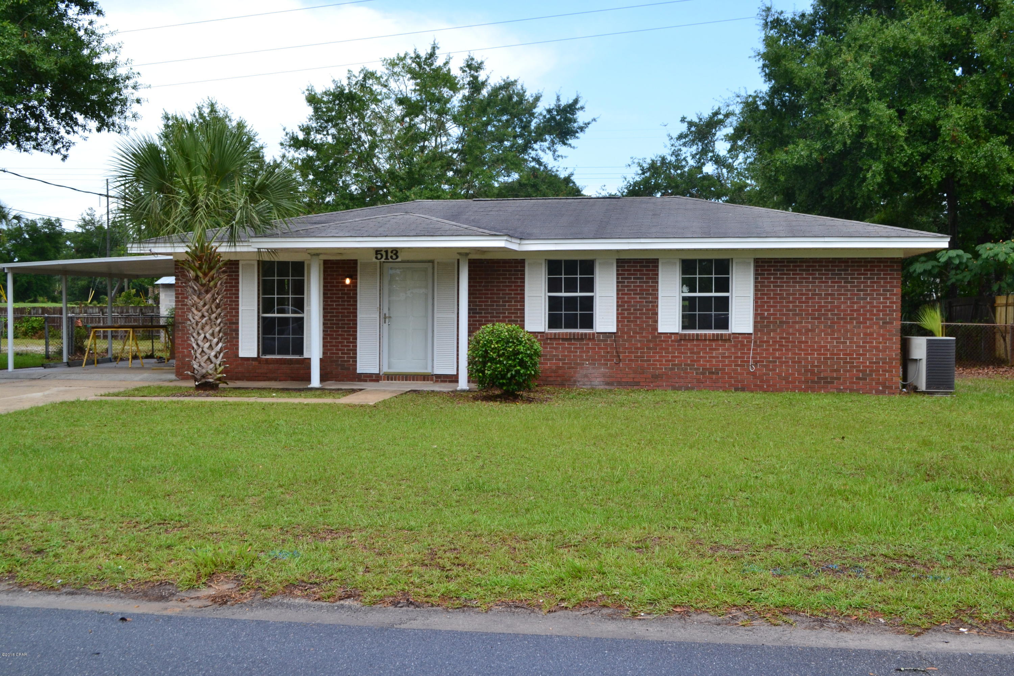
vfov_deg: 34.2
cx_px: 507
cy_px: 338
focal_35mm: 39
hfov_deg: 49.6
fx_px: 1098
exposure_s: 1/200
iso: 400
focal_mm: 26
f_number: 10
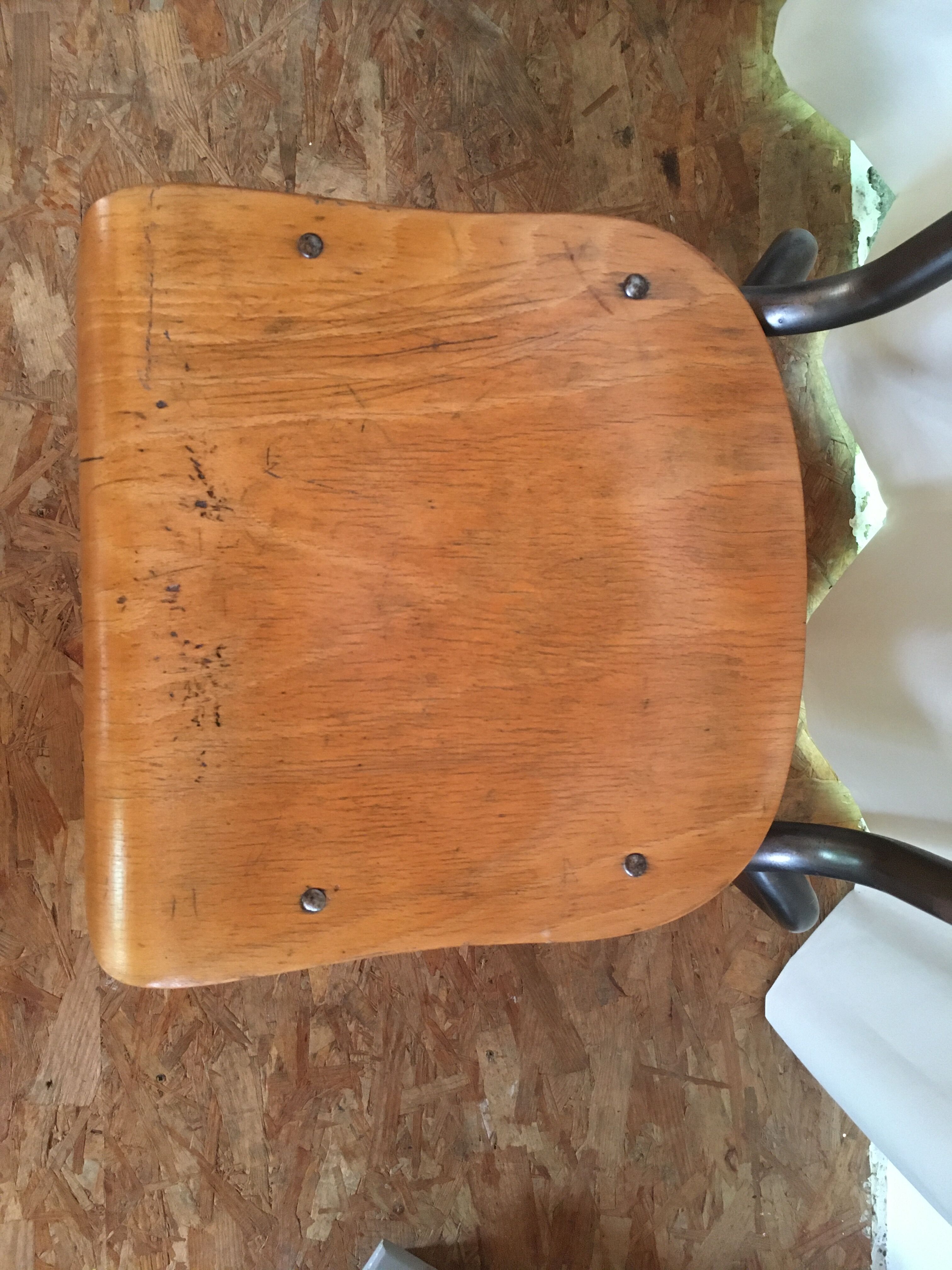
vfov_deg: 61.7
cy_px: 635
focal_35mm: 29
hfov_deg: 48.2
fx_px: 1063
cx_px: 476
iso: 200
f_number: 2.2
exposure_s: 1/25
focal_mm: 4.15
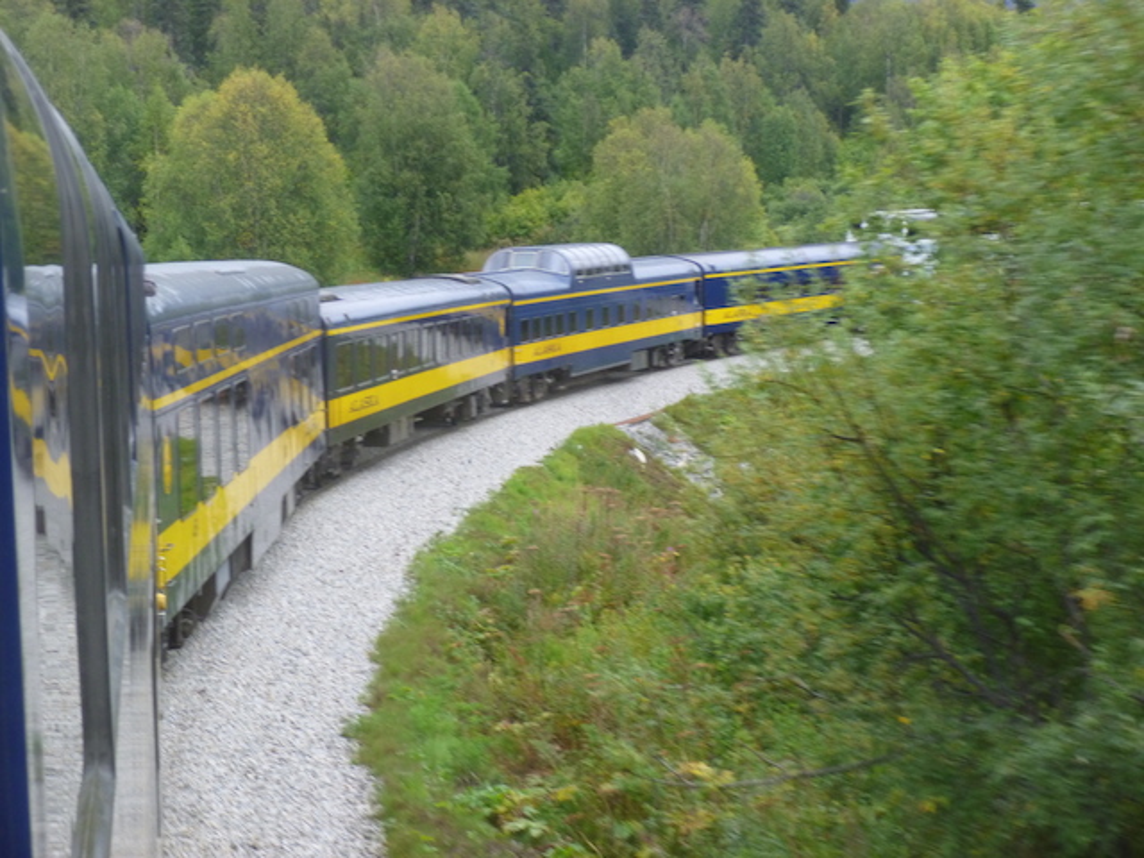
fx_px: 2644
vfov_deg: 18.4
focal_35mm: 80
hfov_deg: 24.4
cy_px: 429
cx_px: 572
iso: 200
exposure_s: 1/80
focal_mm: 14.2
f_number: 4.9
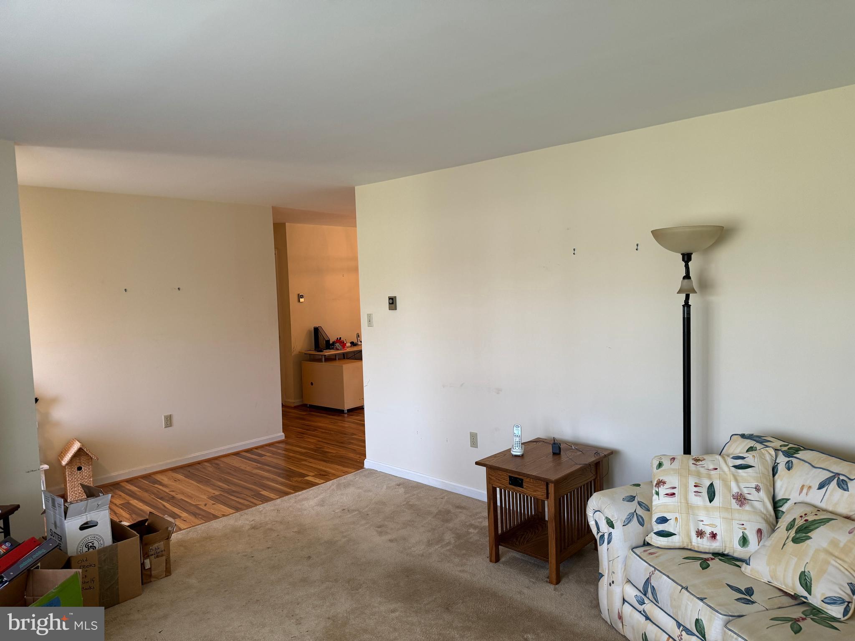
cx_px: 428
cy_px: 320
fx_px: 593
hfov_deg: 71.6
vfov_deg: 56.8
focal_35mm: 24
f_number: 1.78
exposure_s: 1/121
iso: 160
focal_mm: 6.76
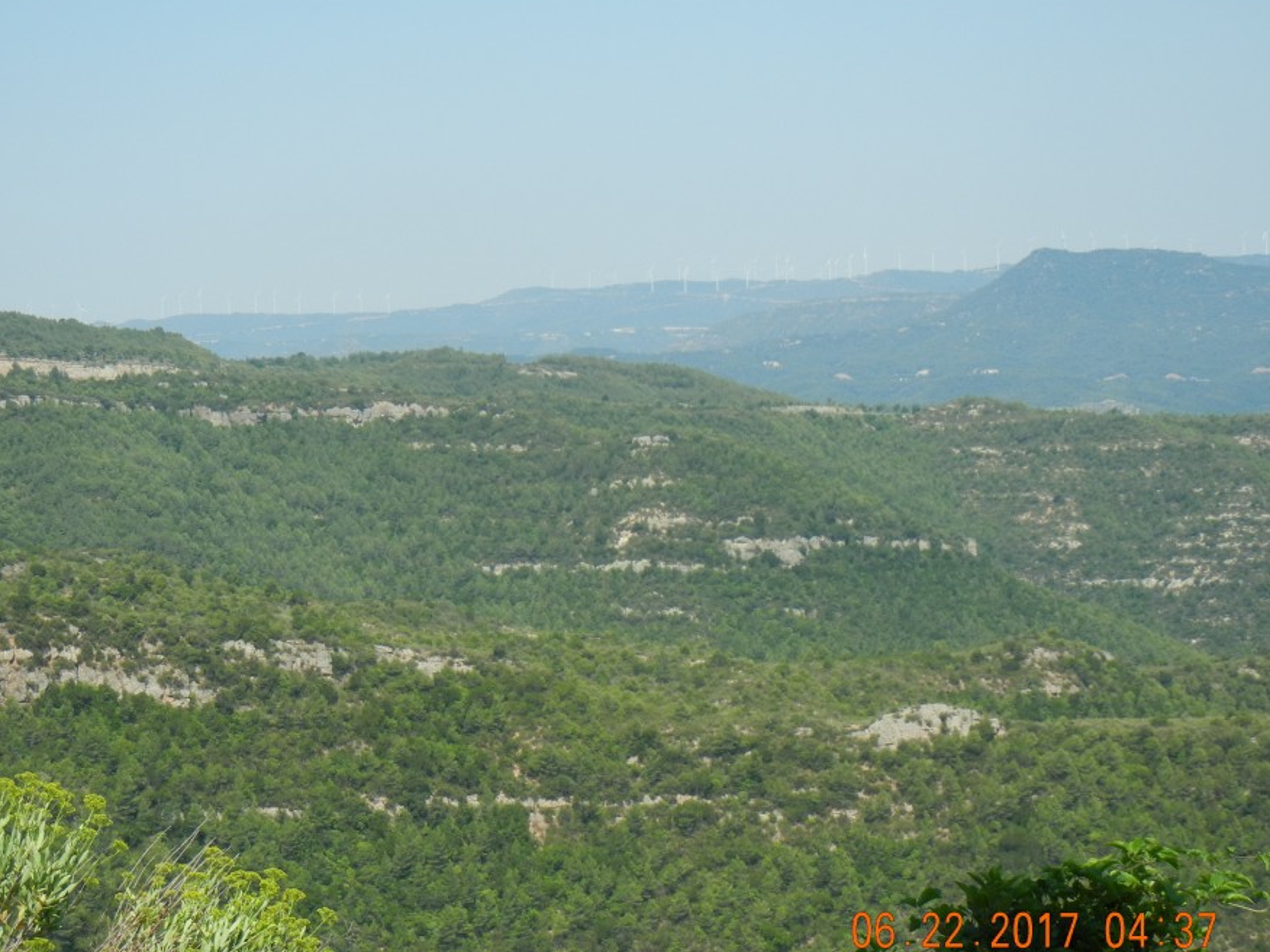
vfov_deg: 14.2
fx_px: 3816
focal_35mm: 104
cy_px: 490
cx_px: 565
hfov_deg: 18.9
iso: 160
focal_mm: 16
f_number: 4.4
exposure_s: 1/798
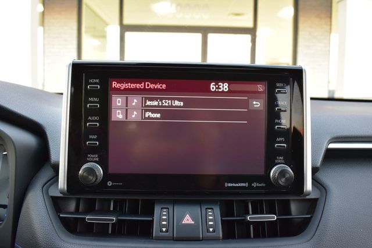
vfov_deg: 43.6
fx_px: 310
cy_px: 124
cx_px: 186
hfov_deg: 62.0
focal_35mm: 30
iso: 800
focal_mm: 20
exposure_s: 1/15
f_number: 6.3
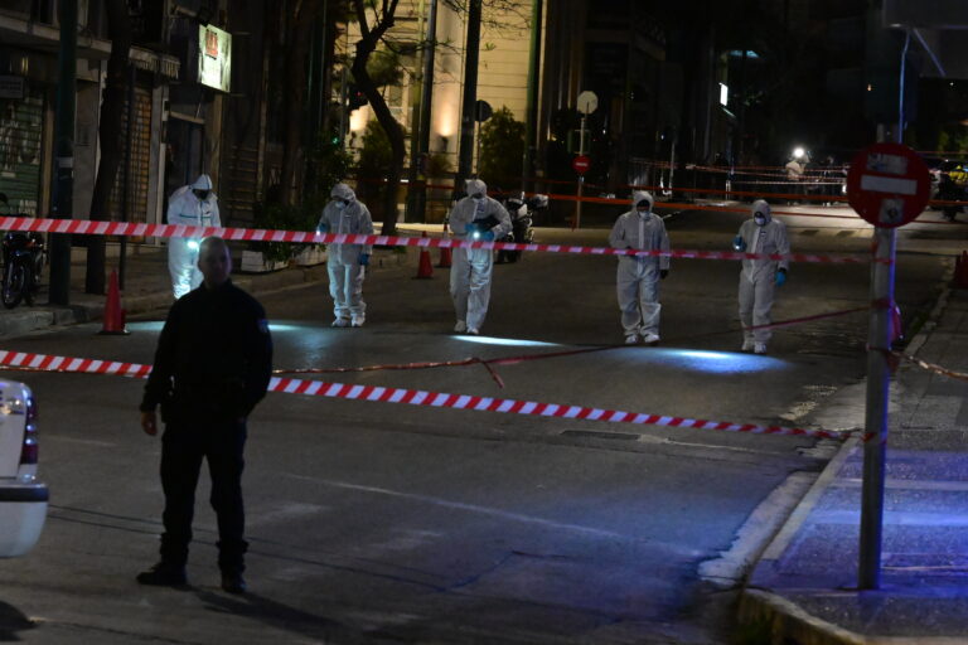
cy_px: 322
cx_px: 484
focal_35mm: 153
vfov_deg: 9.0
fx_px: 4114
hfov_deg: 13.4
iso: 10000
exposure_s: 1/200
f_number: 4.5
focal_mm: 102
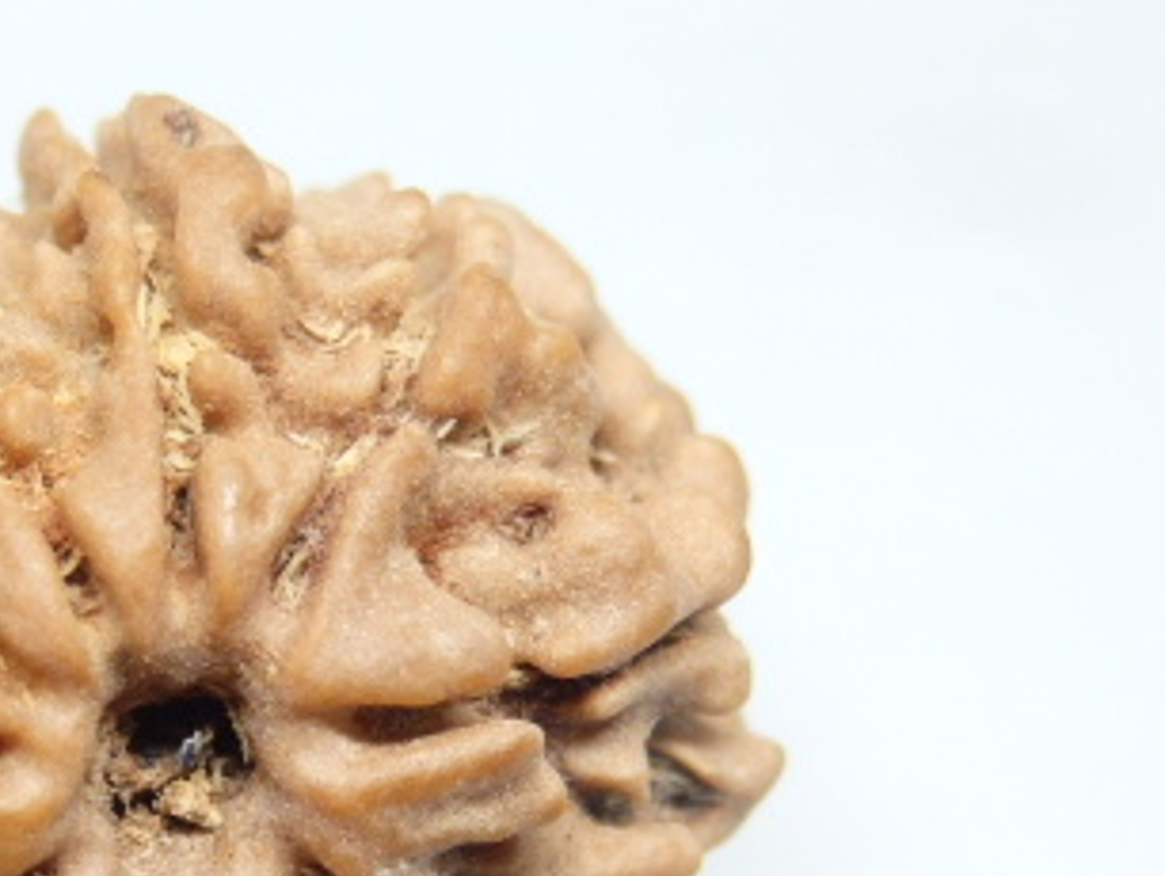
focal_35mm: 138
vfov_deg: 10.7
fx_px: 4648
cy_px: 731
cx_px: 202
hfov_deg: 14.2
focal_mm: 11.9
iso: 500
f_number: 4.4
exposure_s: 1/100
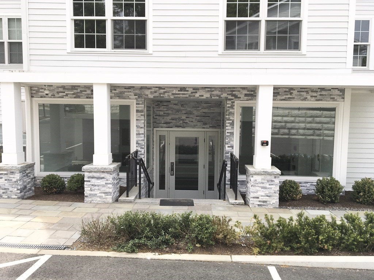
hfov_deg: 61.7
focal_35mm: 29
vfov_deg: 48.2
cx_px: 187
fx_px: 313
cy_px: 140
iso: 25
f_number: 2.2
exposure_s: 1/1115
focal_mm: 4.15
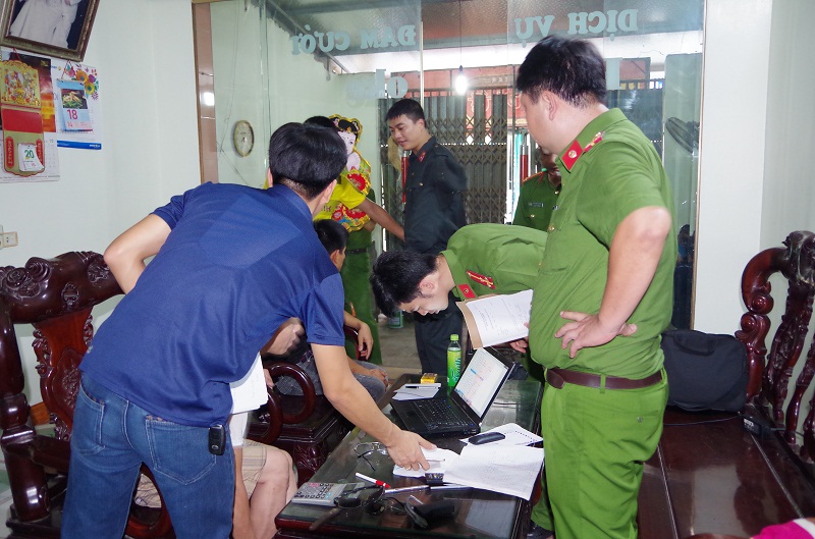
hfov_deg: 60.4
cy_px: 270
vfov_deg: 42.1
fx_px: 700
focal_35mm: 31
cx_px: 408
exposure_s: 1/20
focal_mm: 21
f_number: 4
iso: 1600
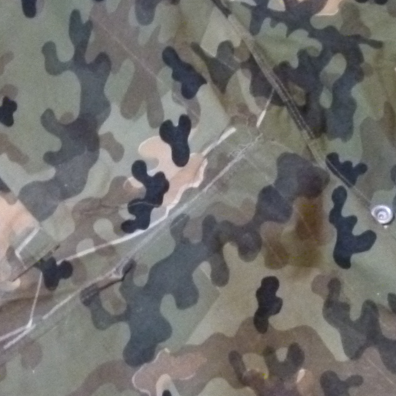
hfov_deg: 16.2
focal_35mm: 105
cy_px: 296
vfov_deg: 16.5
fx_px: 1359
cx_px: -14
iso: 800
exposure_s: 1/13
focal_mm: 7.3
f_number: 3.1
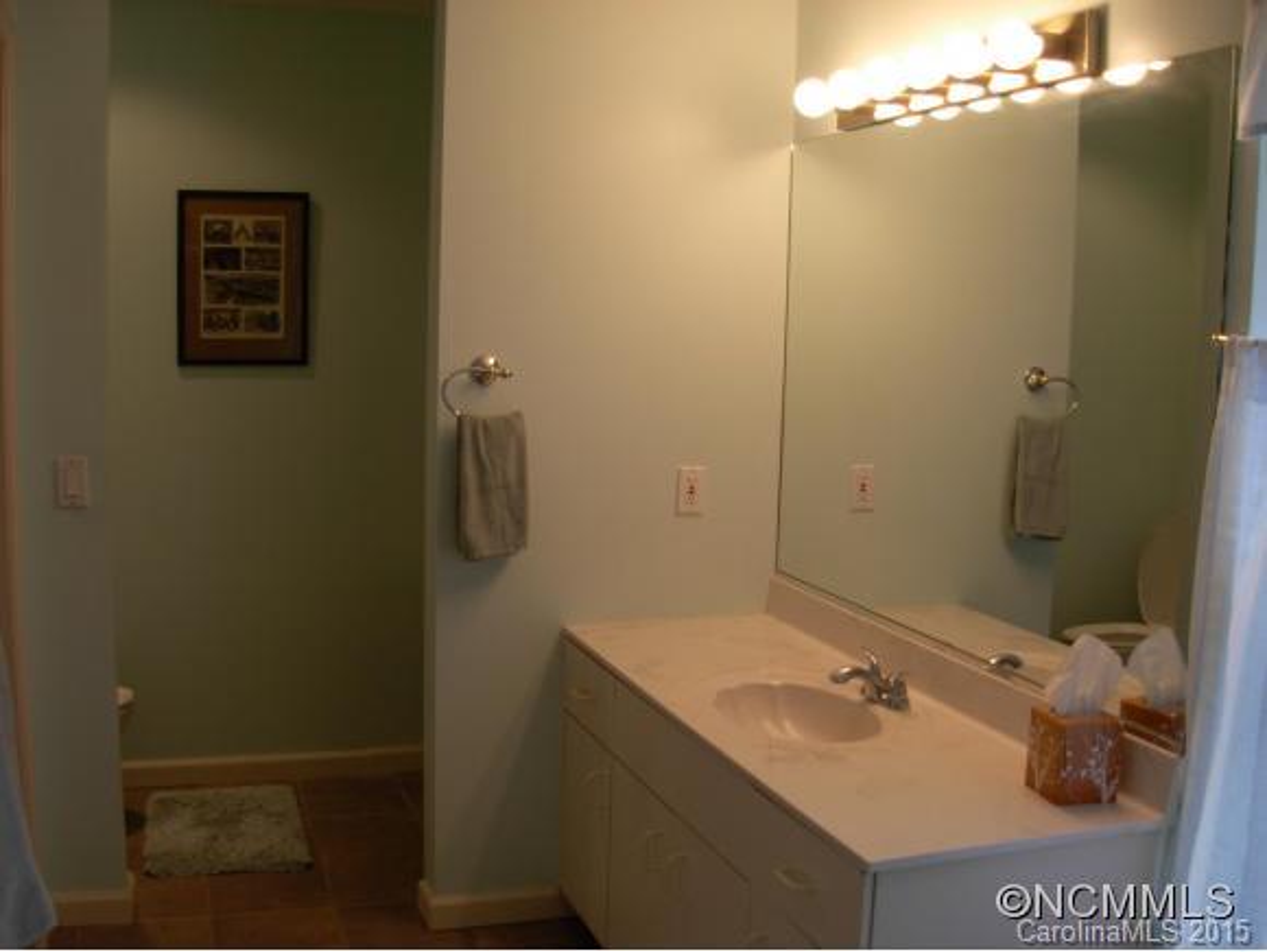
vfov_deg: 37.8
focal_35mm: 38
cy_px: 476
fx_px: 1392
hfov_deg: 48.9
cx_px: 634
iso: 79
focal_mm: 6.3
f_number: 2.9
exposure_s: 1/40.3
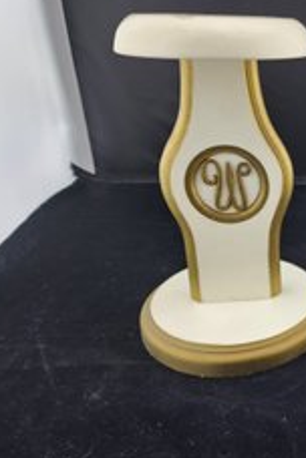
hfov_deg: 33.1
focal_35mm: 36
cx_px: 321
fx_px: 459
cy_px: 244
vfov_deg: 53.1
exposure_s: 1/120
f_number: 1.8
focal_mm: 6.4
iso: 25
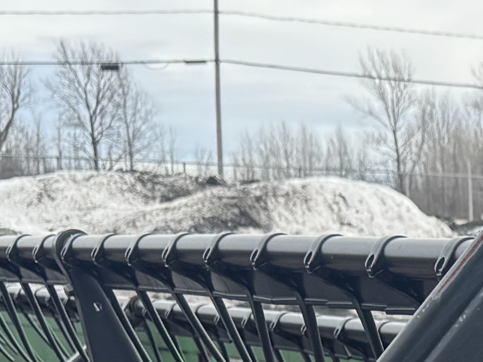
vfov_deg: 9.5
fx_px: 1995
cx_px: 796
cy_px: 806
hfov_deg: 12.8
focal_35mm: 143
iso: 80
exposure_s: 1/1456
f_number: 1.78
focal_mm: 6.76
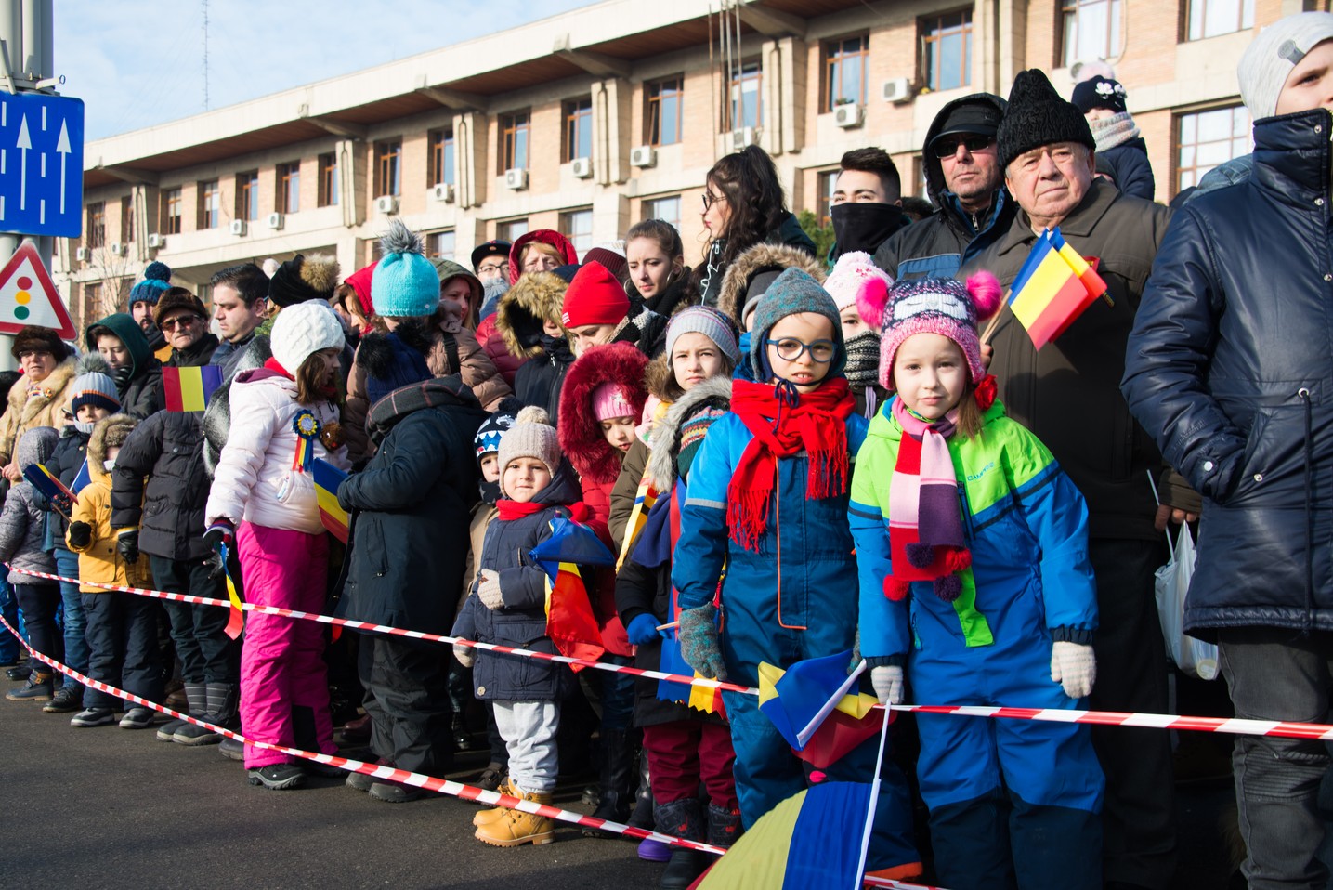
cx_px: 666
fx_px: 1630
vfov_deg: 30.5
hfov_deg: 44.5
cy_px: 445
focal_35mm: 44
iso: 100
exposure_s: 1/160
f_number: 6.3
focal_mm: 44
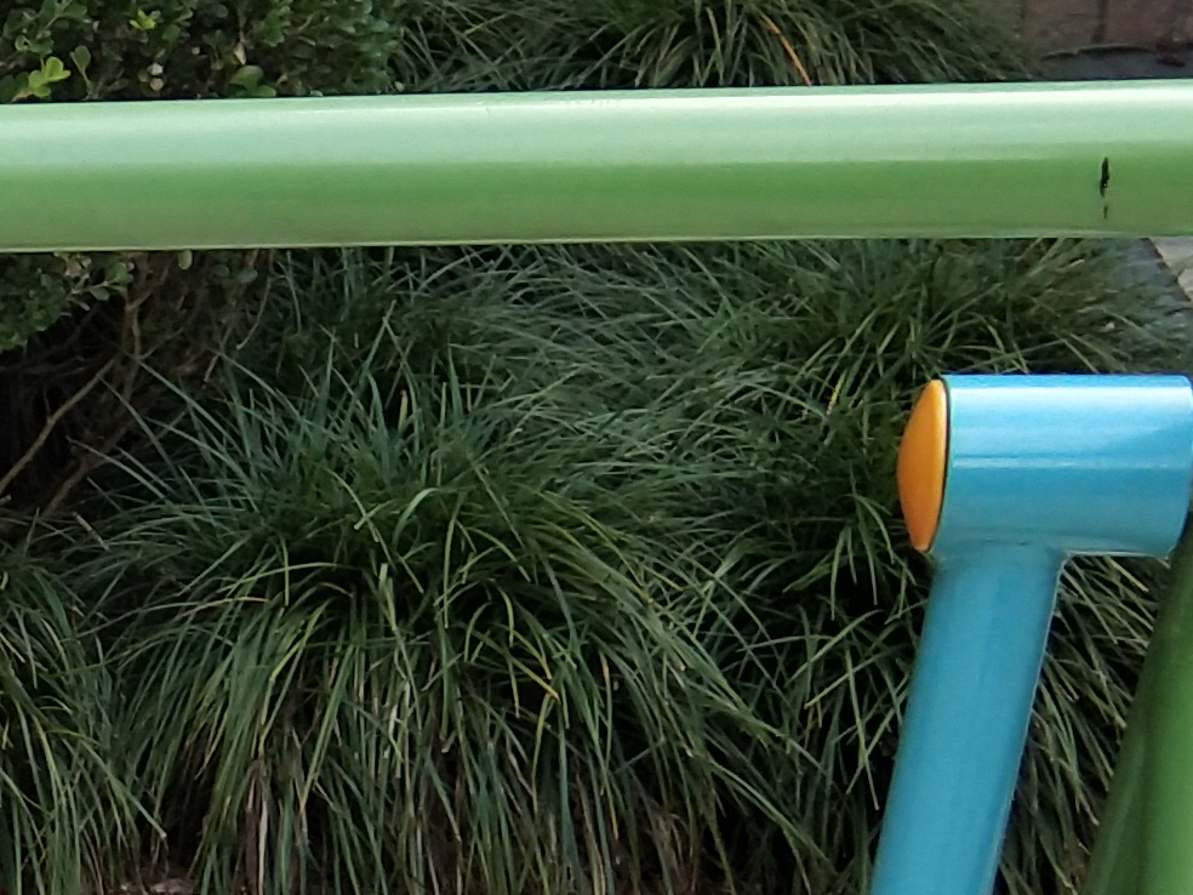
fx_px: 4515
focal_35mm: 131
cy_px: 1340
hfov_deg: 13.9
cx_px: -709
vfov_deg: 10.9
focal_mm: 3.69
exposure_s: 1/132
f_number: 2.2
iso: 50
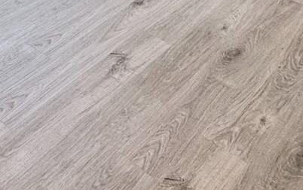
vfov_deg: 17.1
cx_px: 84
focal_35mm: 59
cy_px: -173
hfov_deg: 34.0
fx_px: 488
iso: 64
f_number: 2.2
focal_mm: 2.22
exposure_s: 1/120
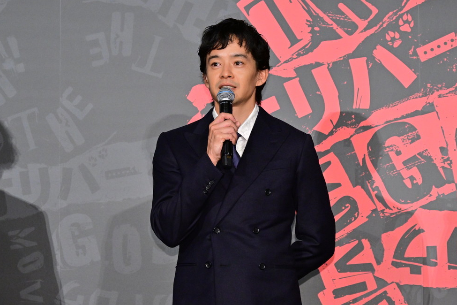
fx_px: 2031
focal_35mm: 160
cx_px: 230
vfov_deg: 8.6
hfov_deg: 12.8
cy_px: 154
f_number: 6.3
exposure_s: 1/200
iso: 3200
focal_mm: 104
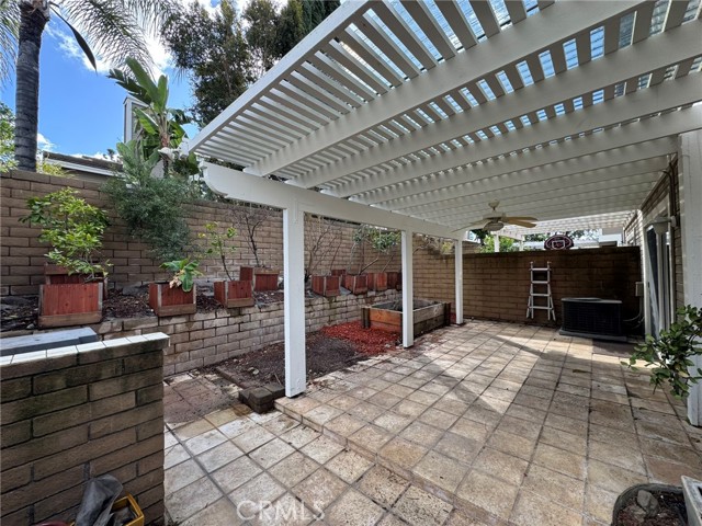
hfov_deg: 102.1
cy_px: 263
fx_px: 284
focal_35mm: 14
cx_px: 351
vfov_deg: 85.7
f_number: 2.2
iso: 40
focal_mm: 2.22
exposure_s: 1/186
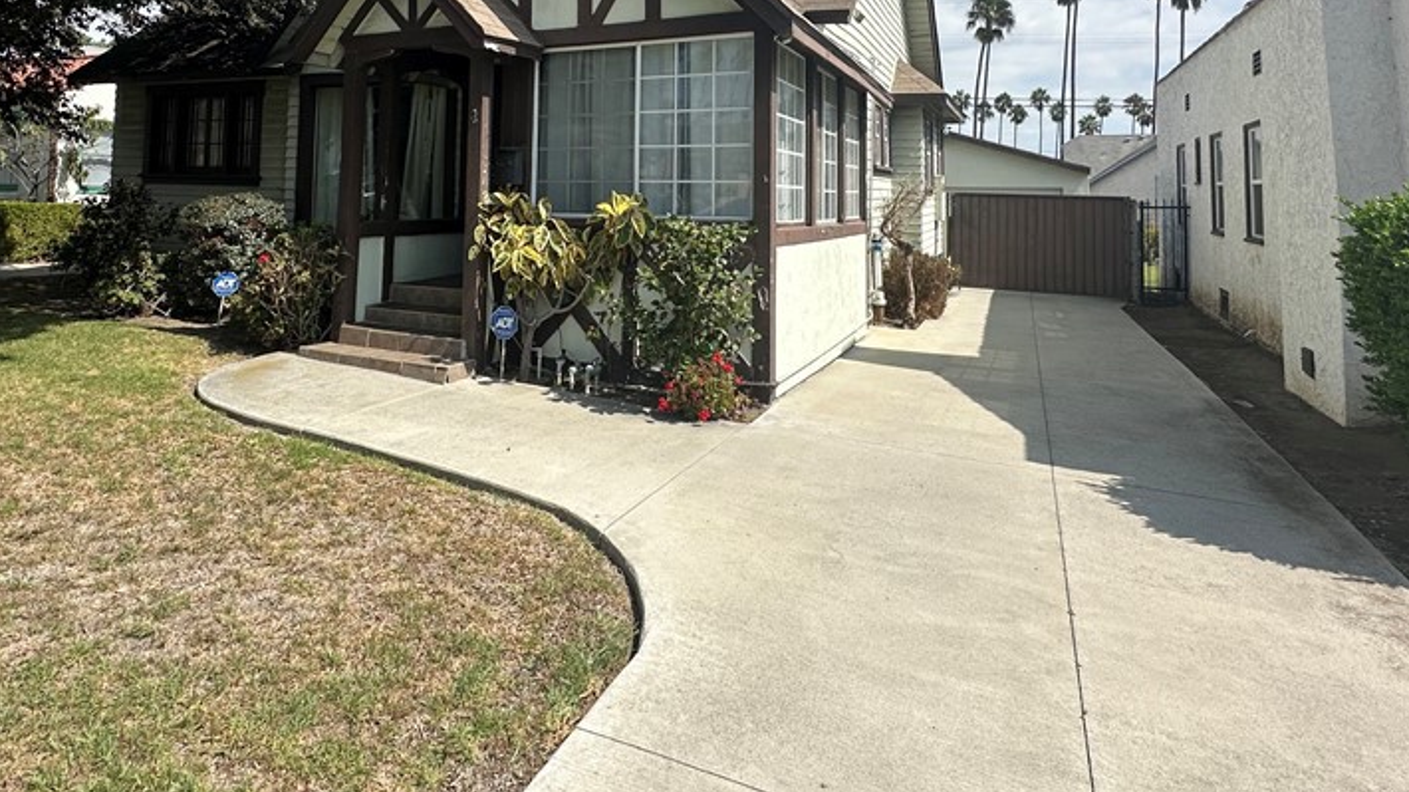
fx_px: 822
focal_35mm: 22
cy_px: 139
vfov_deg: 48.1
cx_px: 659
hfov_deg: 81.1
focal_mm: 2.22
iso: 50
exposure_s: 1/2451
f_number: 2.2
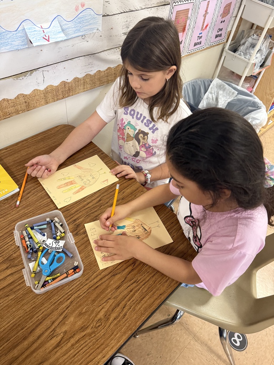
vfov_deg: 71.6
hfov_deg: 56.8
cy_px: 182
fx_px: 253
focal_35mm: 24
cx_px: 137
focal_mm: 6.76
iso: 320
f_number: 1.78
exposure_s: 1/60
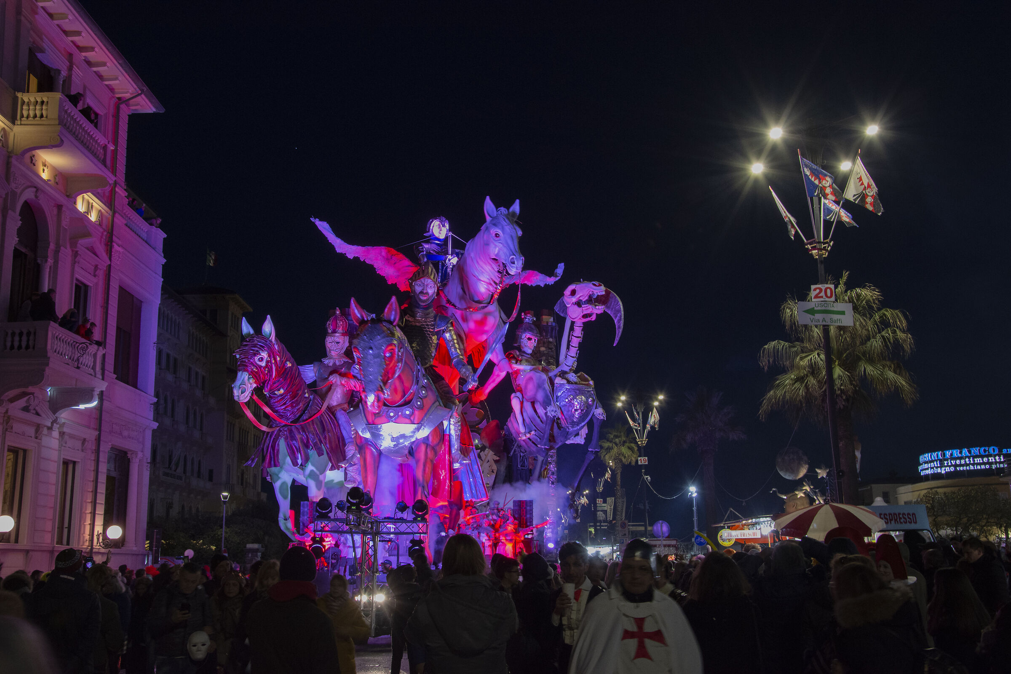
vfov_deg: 35.5
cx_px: 506
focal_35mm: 38
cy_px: 337
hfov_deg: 51.3
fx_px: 1053
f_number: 8
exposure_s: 1/15
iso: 1600
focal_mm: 25
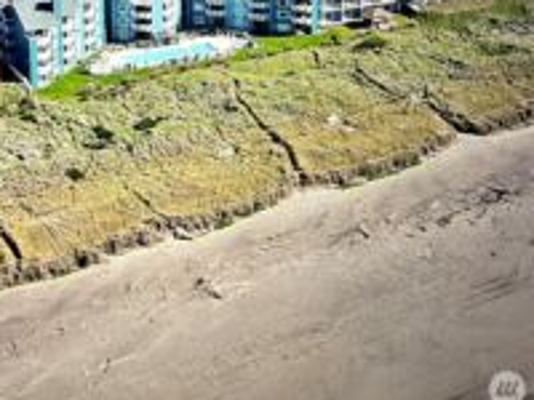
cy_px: 16
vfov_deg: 27.7
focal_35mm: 50
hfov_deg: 37.2
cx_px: 128
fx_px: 771
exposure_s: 1/60
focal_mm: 5.1
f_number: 1.6
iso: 160
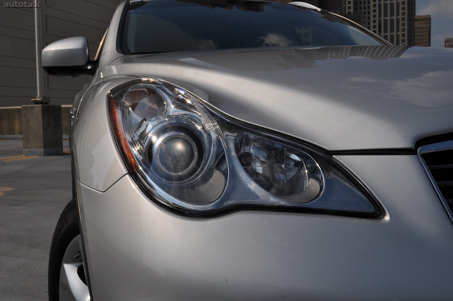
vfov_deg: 34.1
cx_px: 226
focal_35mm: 39
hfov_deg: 49.6
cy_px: 150
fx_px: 490
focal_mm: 26
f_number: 13
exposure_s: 1/640
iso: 200
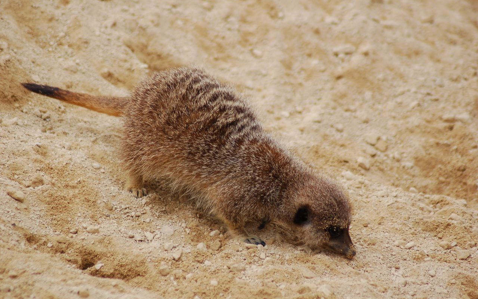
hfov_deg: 7.2
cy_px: 157
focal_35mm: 291
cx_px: 239
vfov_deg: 4.5
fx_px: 3790
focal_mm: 190
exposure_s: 1/640
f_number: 4.8
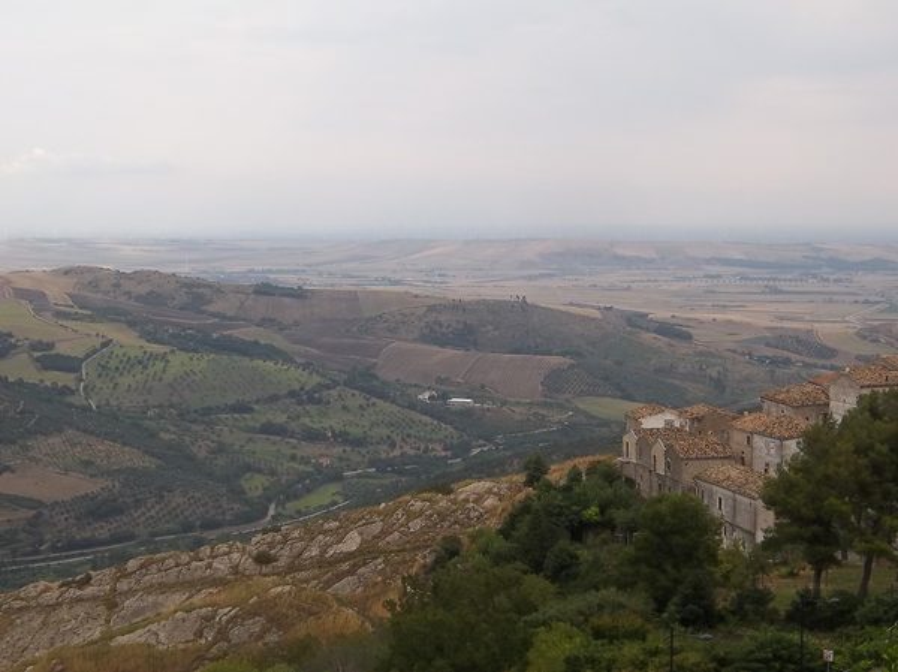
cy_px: 336
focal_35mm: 71
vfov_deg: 20.7
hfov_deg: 27.4
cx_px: 449
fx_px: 1840
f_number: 5.9
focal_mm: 12.67
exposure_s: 1/200
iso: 64
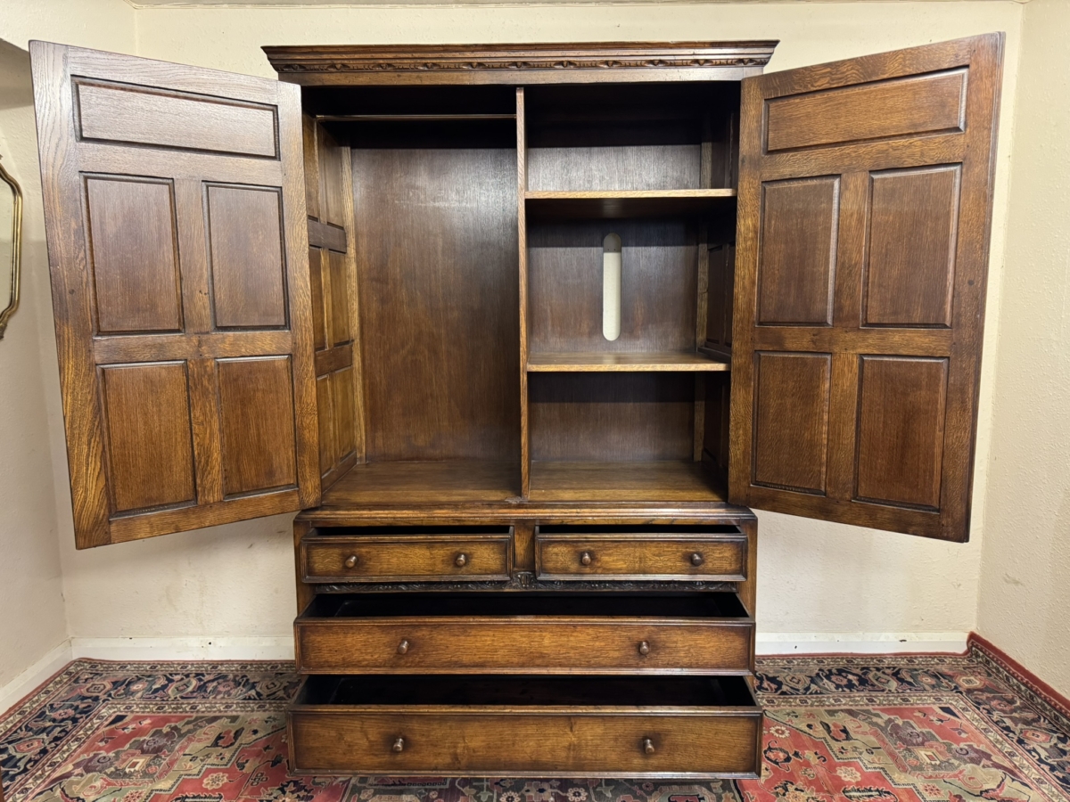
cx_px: 535
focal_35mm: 24
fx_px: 742
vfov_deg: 56.8
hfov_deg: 71.6
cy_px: 401
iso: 500
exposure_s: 1/50
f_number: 1.78
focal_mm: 6.76
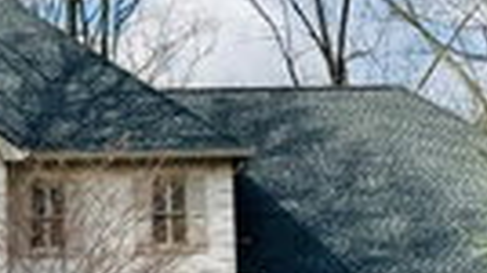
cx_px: 178
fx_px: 1290
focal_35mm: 100
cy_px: -7
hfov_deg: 21.3
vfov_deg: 11.9
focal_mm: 6.76
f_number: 1.78
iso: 80
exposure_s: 1/4950
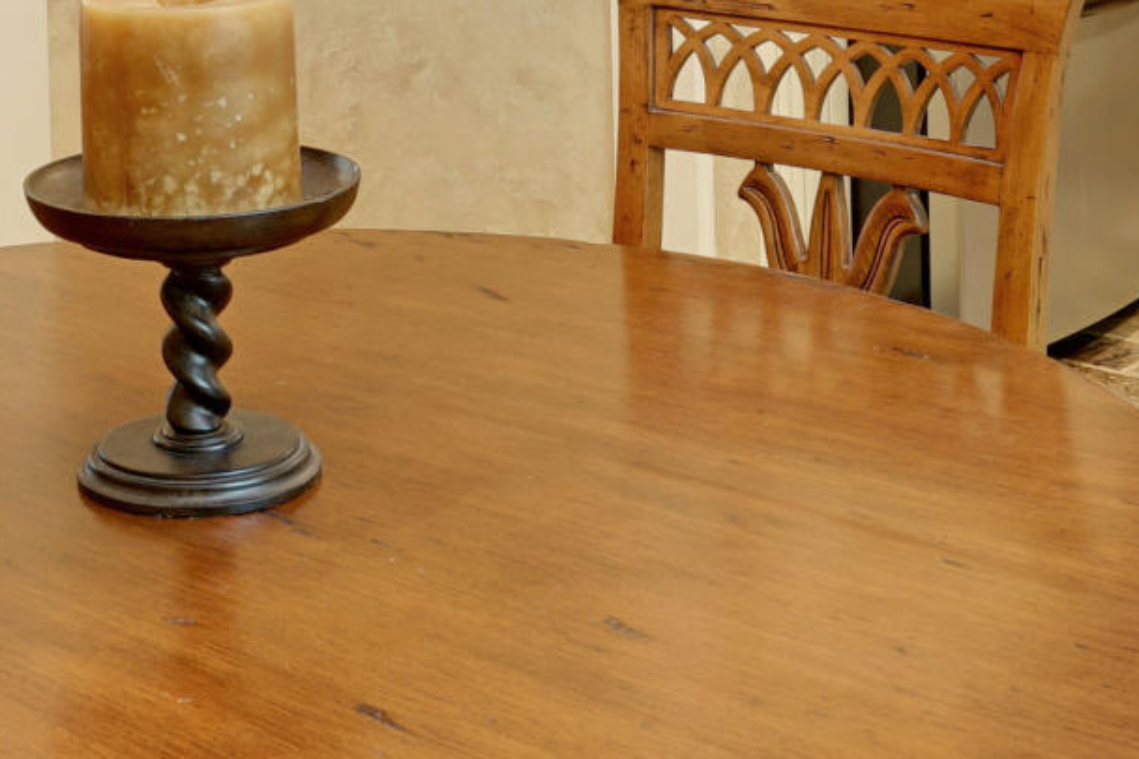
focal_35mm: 79
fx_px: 2499
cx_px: 311
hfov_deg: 25.4
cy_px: -347
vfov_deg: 16.0
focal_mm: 16
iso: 200
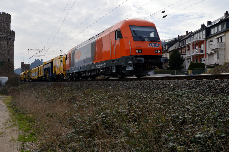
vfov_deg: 34.2
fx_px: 248
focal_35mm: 39
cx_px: 114
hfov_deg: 49.6
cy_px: 76
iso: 200
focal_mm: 26
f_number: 9
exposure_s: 1/640
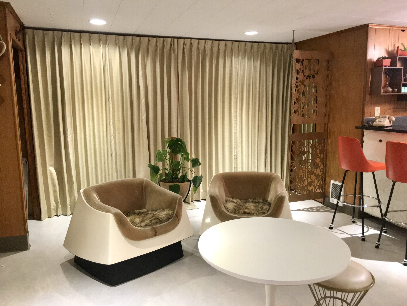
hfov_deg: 61.7
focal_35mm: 29
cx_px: 204
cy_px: 153
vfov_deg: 48.2
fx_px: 341
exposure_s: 1/20
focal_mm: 4.15
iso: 200
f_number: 2.2
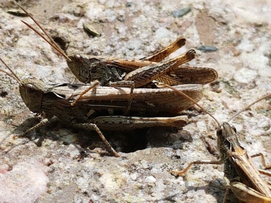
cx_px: 136
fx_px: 204
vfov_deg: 53.1
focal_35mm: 26
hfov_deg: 67.3
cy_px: 102
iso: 50
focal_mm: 4.2
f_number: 1.7
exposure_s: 1/1692
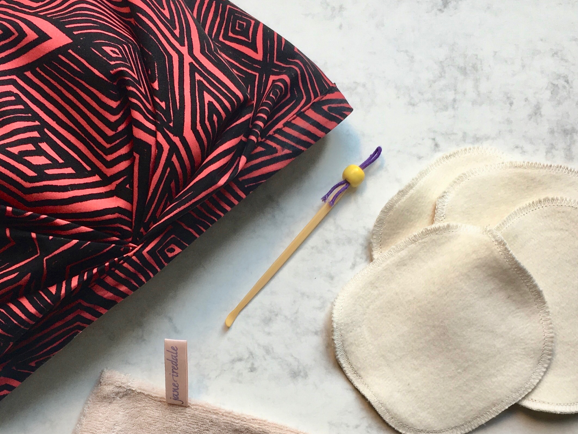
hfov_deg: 34.9
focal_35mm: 55
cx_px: 239
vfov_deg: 26.2
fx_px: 918
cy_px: 335
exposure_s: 1/100
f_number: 2.2
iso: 25
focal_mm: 4.15
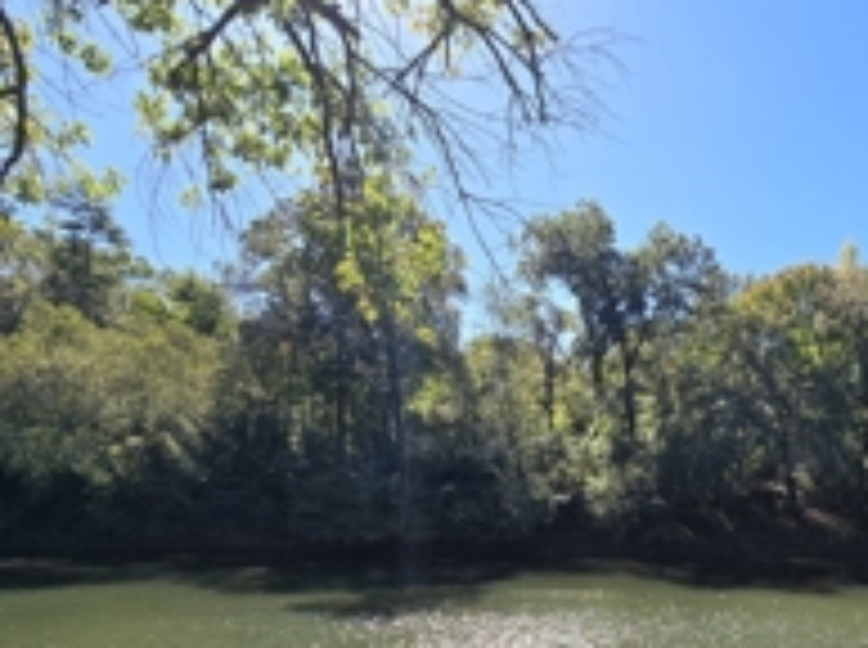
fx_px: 676
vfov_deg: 47.5
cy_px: 544
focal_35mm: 27
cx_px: 697
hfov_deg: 60.1
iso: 50
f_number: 2.2
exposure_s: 1/1314
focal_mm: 2.2
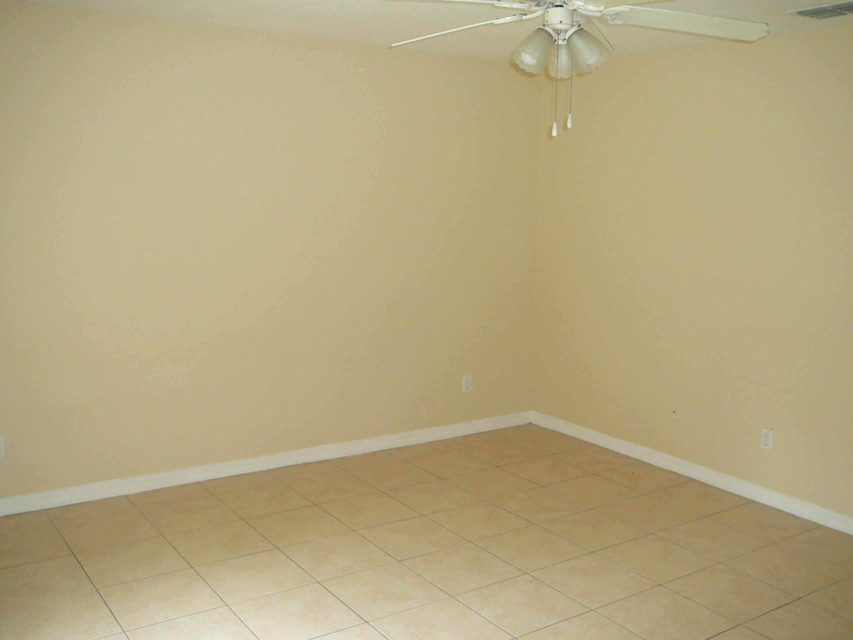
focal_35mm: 35
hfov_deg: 52.6
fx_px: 862
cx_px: 426
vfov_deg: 40.7
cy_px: 320
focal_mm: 5.2
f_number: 2.8
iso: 160
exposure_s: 1/30
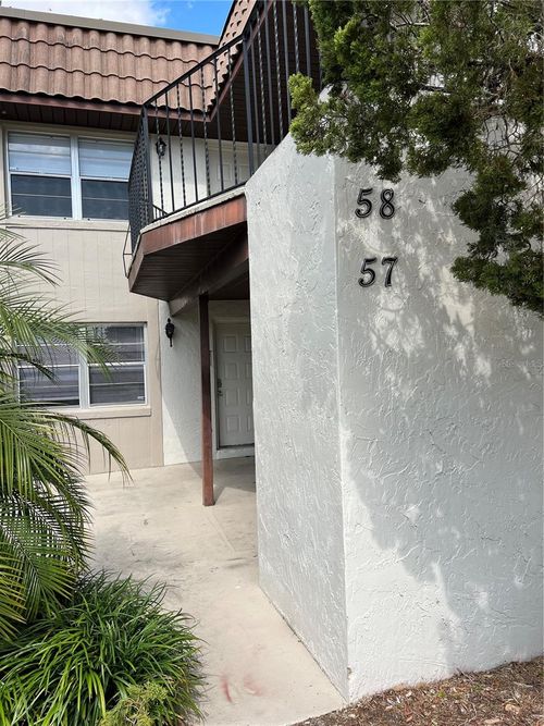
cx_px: 272
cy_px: 363
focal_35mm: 26
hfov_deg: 53.0
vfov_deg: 67.3
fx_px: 545
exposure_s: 1/2404
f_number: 1.5
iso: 50
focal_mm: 5.7
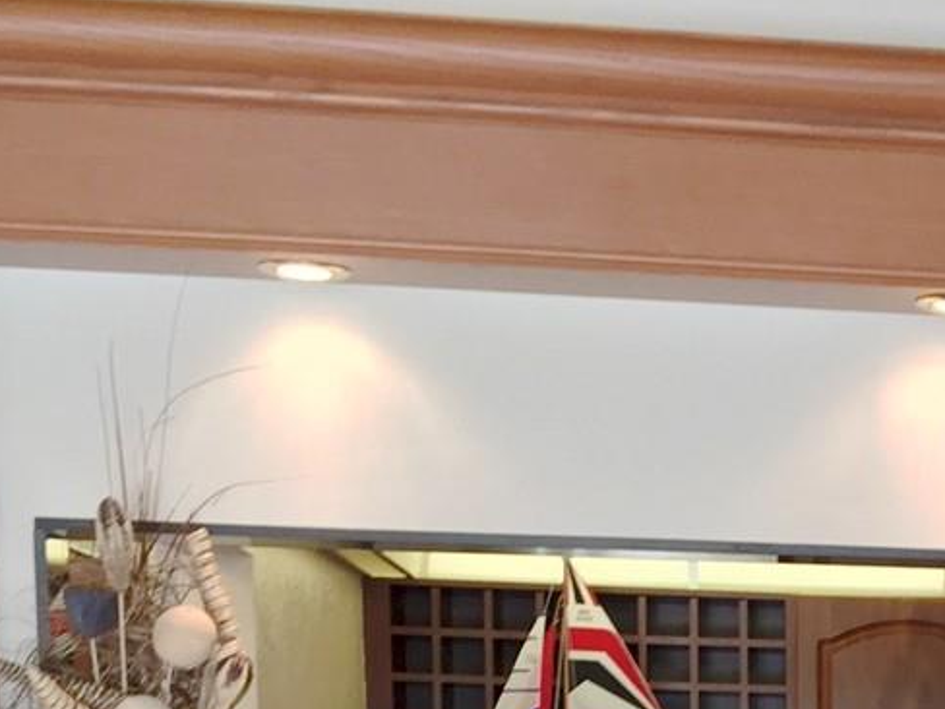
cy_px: 1147
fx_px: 2593
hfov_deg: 19.2
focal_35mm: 95
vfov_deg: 14.3
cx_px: 1197
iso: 64
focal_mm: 4.15
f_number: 2.2
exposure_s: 1/30
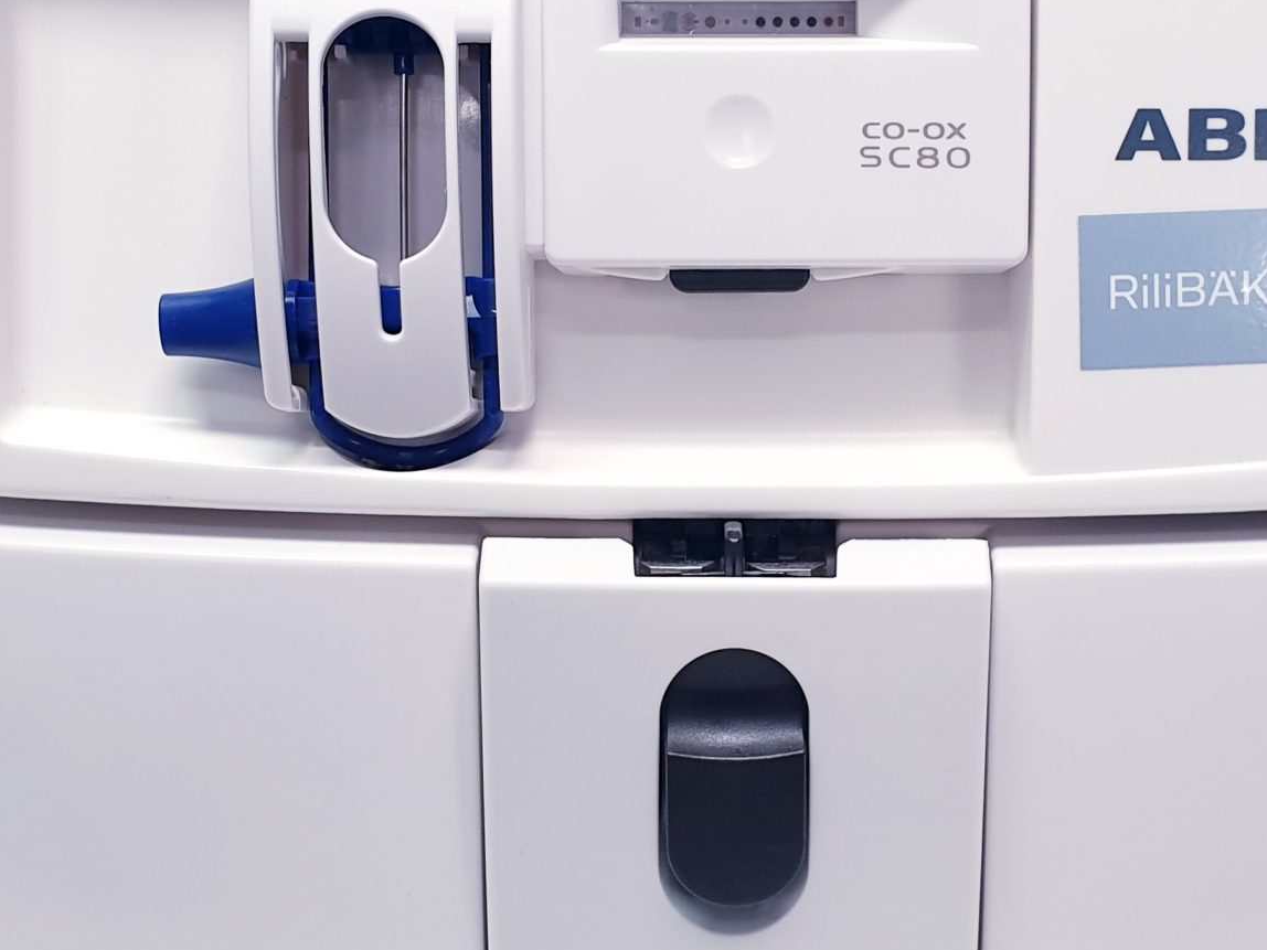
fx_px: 2123
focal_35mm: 58
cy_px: 490
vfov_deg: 25.2
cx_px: 705
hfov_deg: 33.2
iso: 125
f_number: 2.4
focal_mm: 4.3
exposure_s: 1/50
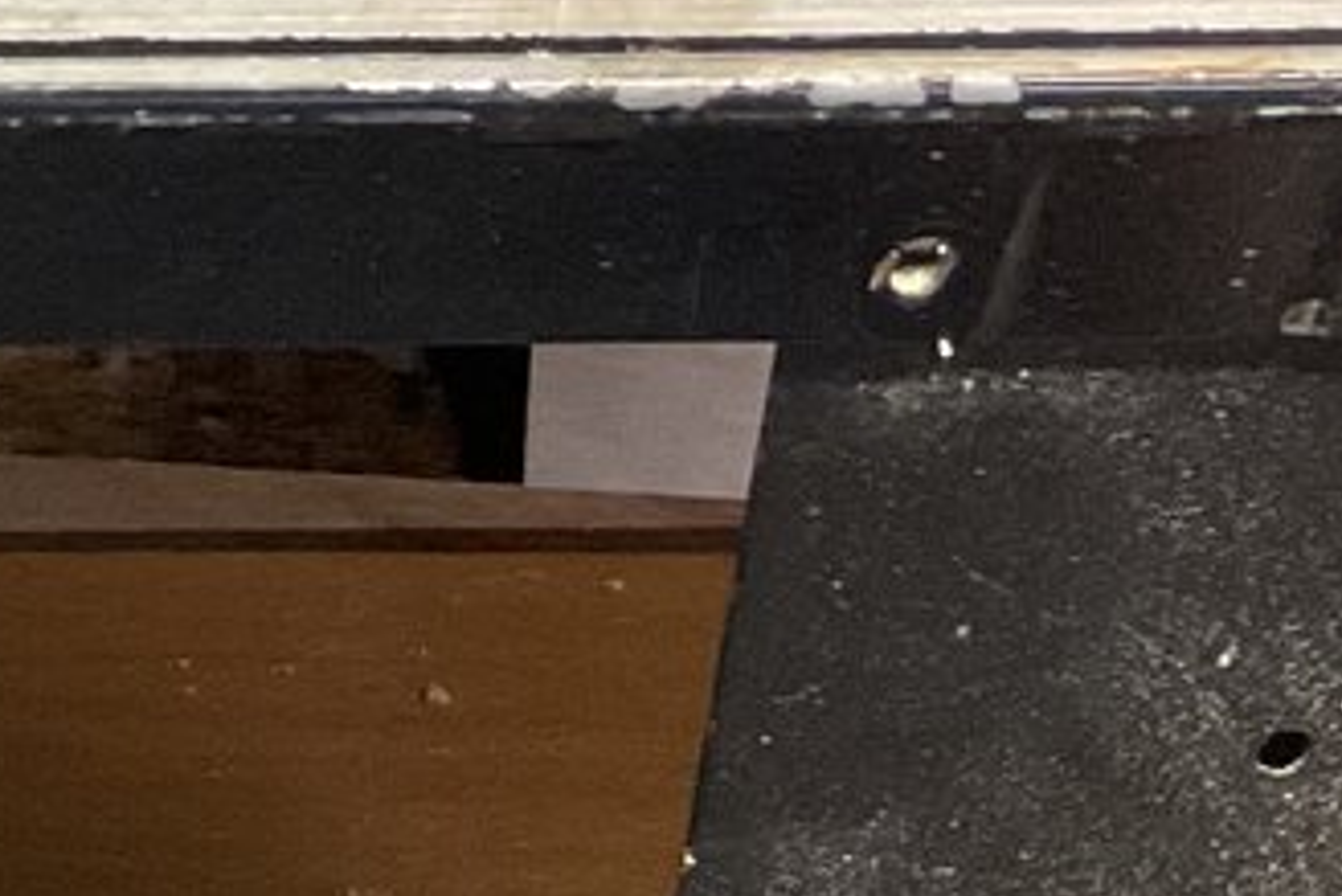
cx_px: -1025
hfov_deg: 13.4
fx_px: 5184
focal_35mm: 139
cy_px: -428
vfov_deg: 9.6
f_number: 1.8
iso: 125
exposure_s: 1/60
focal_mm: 3
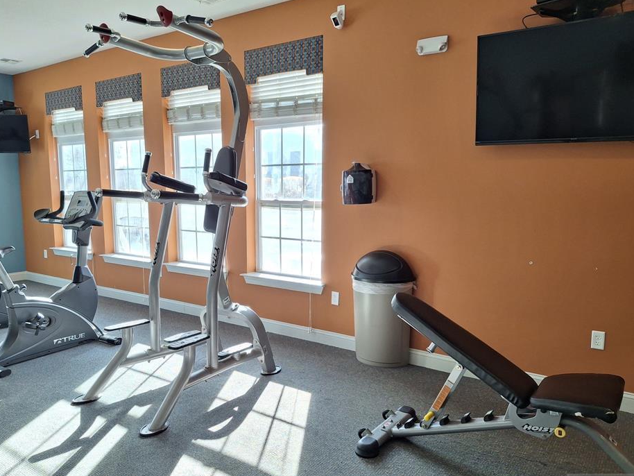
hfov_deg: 63.3
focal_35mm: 28
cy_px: 241
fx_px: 513
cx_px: 282
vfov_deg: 49.8
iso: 160
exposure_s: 1/120
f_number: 1.8
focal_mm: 4.69
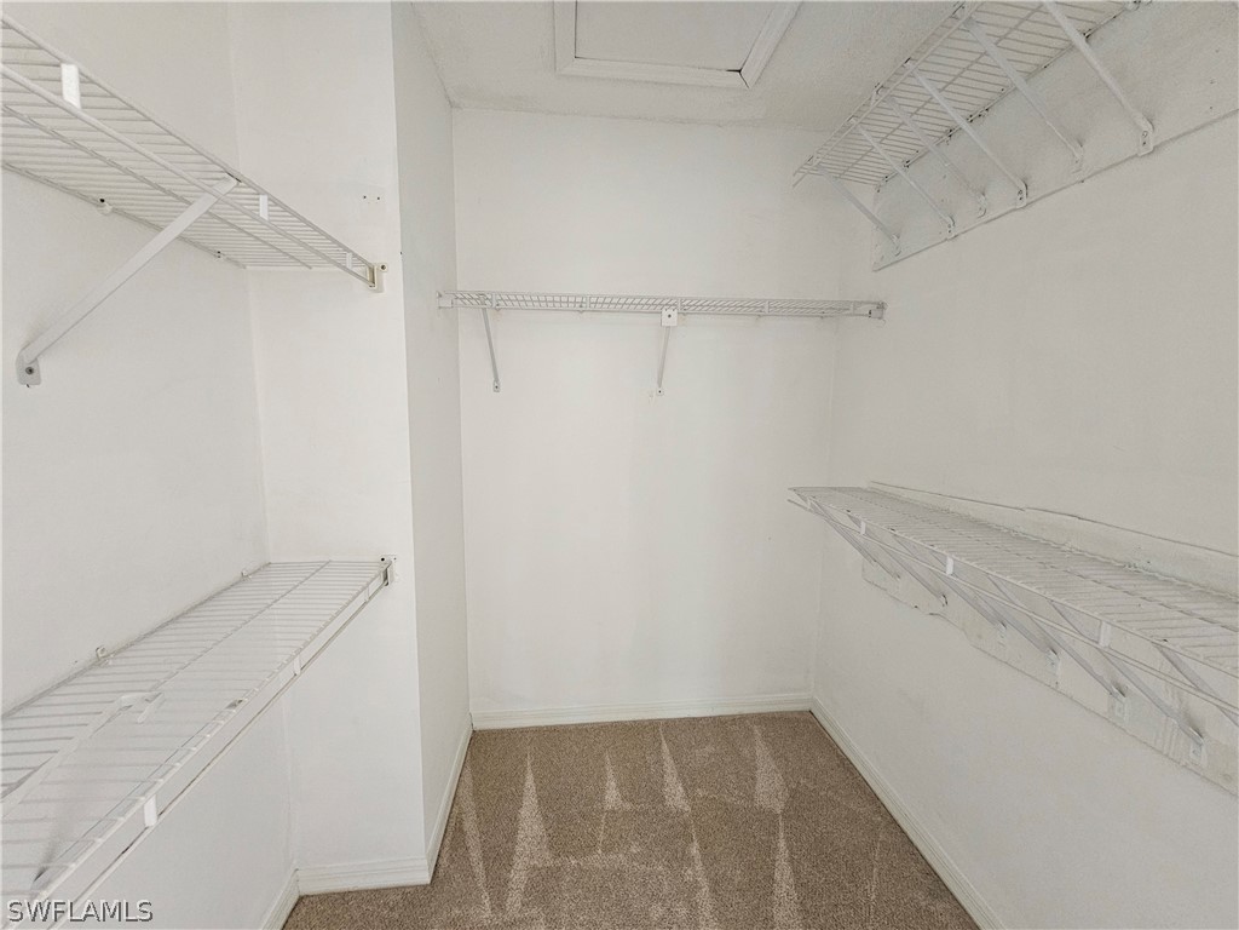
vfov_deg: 89.9
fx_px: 465
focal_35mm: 13
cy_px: 465
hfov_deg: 106.2
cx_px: 620
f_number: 2.2
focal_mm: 2.2
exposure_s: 1/60
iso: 400
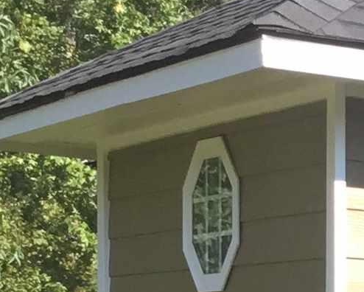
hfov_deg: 9.3
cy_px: 621
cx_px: 825
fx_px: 2027
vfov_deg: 7.8
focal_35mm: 188
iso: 25
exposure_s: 1/384
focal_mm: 3.3
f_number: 2.4
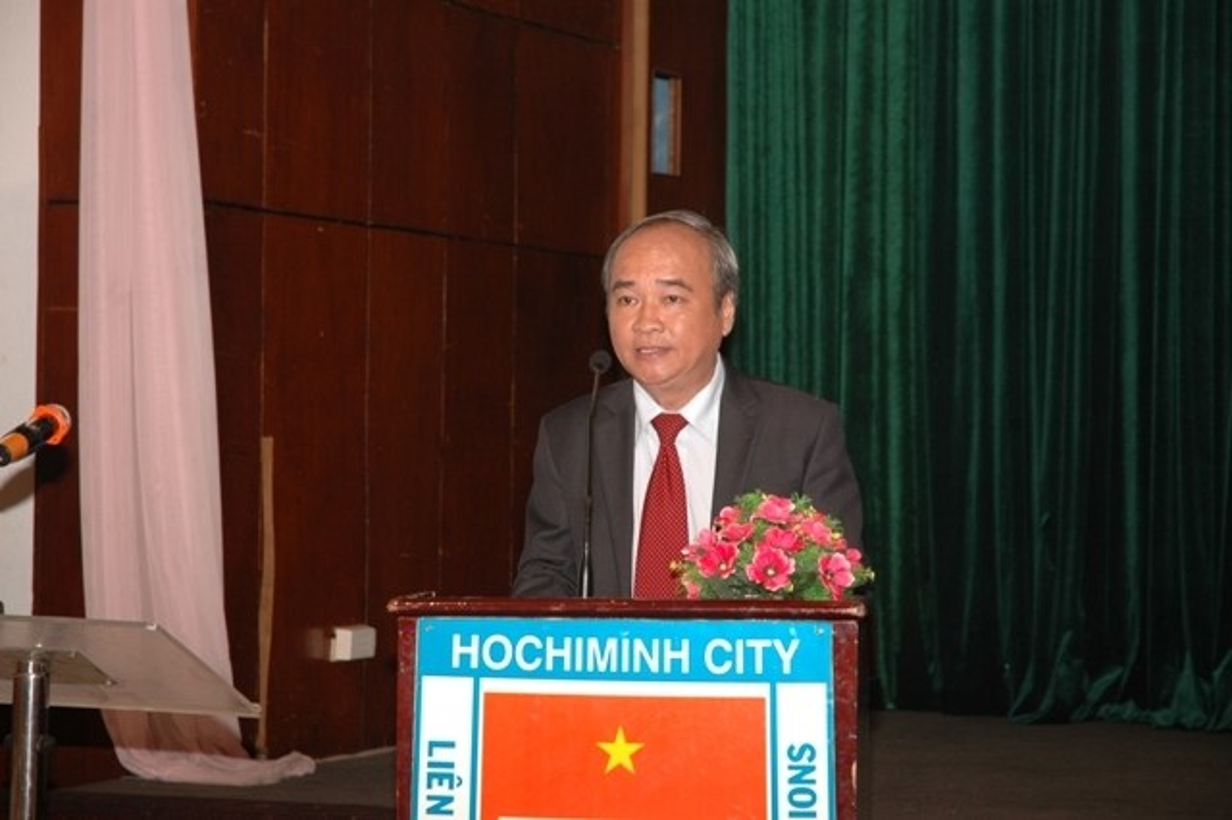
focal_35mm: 105
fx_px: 3591
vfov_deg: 13.0
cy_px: 410
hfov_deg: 19.5
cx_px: 616
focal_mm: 70
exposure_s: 1/50
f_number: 5
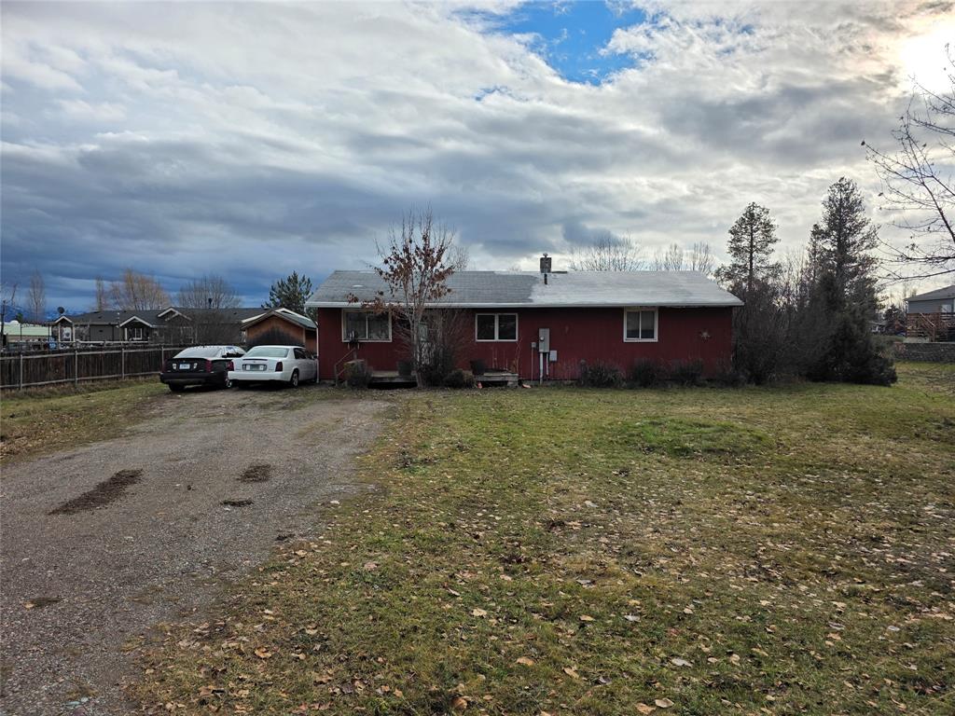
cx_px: 478
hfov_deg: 73.9
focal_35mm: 23
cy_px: 358
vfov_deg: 58.9
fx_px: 635
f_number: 1.7
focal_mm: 6.3
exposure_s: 1/7944
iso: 40
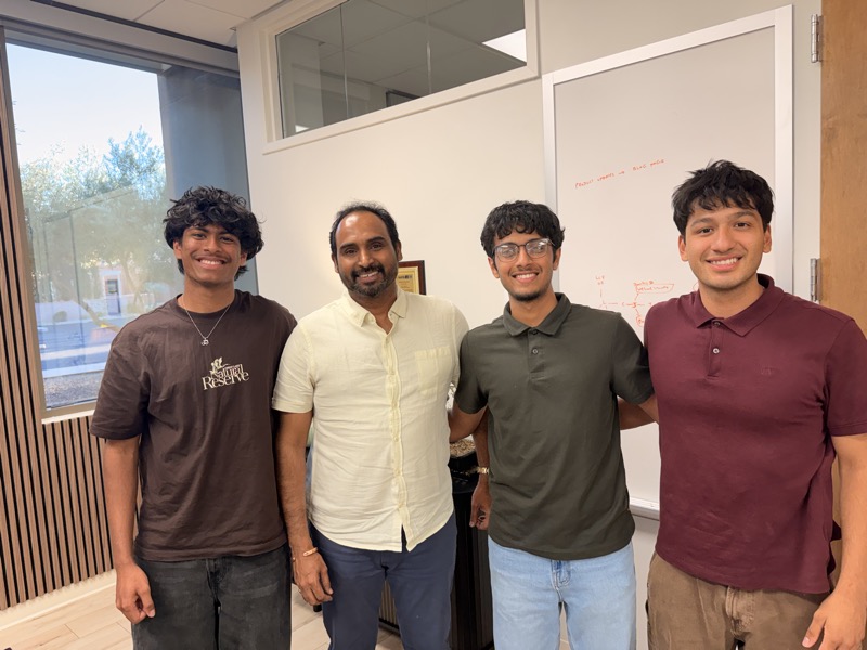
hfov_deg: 71.6
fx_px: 601
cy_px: 325
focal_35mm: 24
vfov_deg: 56.8
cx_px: 434
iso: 200
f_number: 1.78
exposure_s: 1/120
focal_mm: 6.76
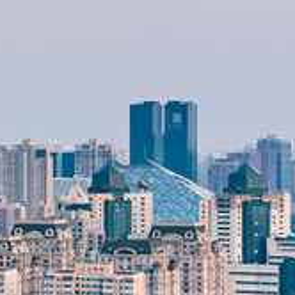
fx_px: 2015
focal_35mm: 209
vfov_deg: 8.4
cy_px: 110
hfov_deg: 7.6
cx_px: -510
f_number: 8
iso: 100
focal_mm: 34
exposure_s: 1/30
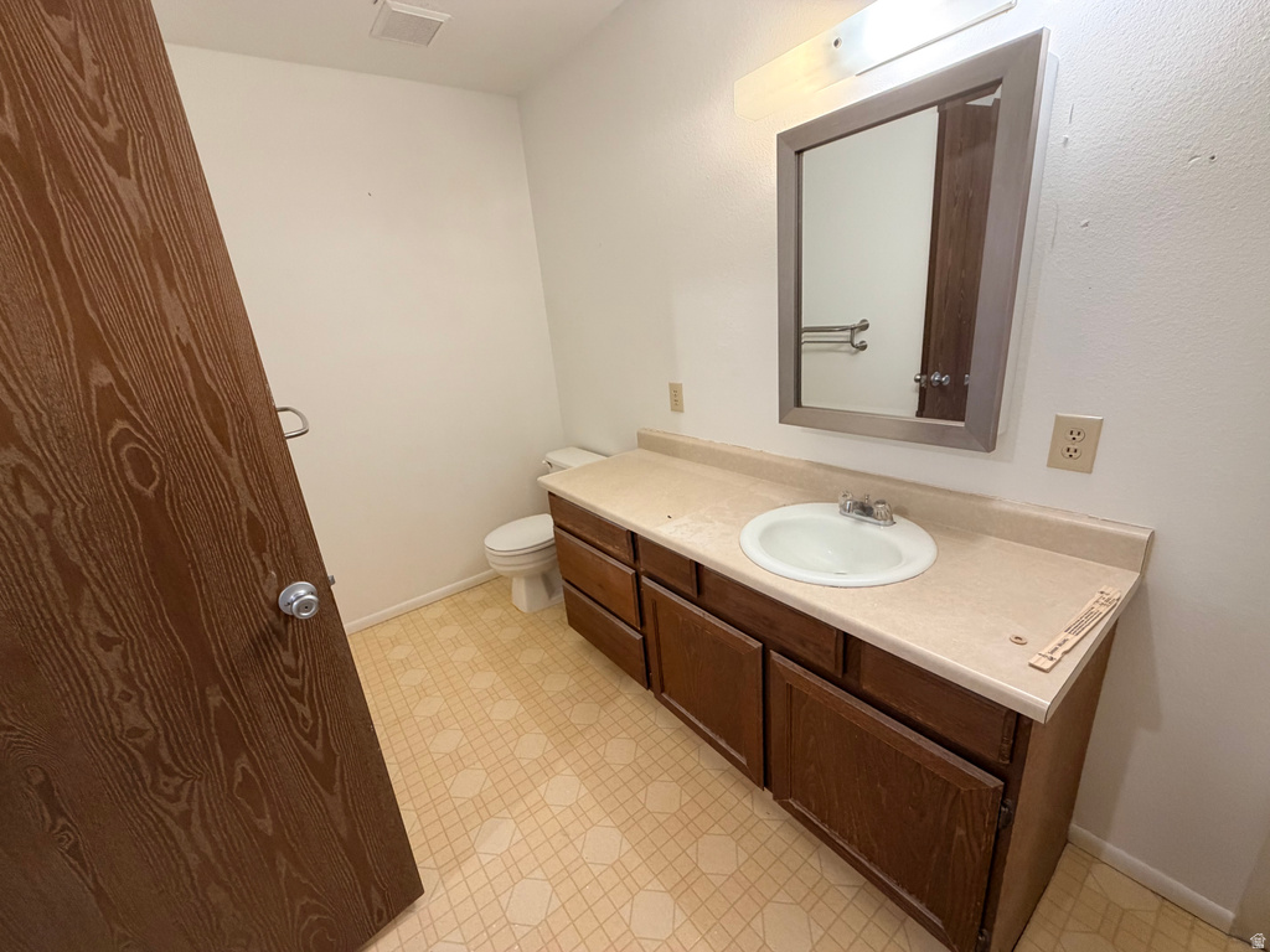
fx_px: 514
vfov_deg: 85.7
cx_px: 635
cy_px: 476
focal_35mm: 14
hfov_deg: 102.1
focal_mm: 2.22
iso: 320
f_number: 2.2
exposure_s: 1/60
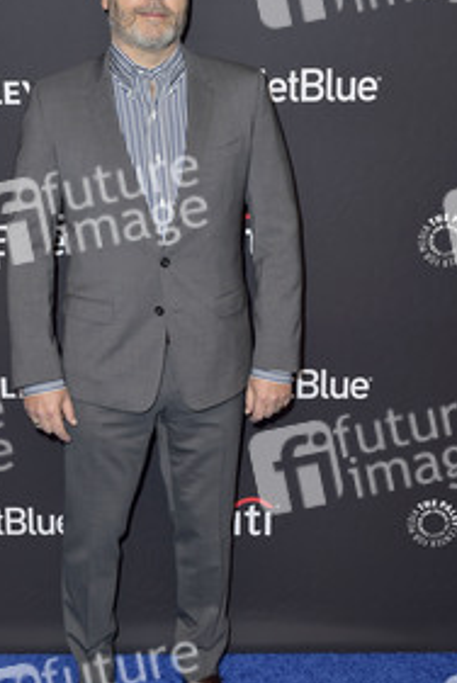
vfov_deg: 36.8
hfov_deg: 25.0
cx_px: 154
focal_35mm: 54
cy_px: 335
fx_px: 1026
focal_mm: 38
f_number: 5.6
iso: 250
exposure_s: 1/250
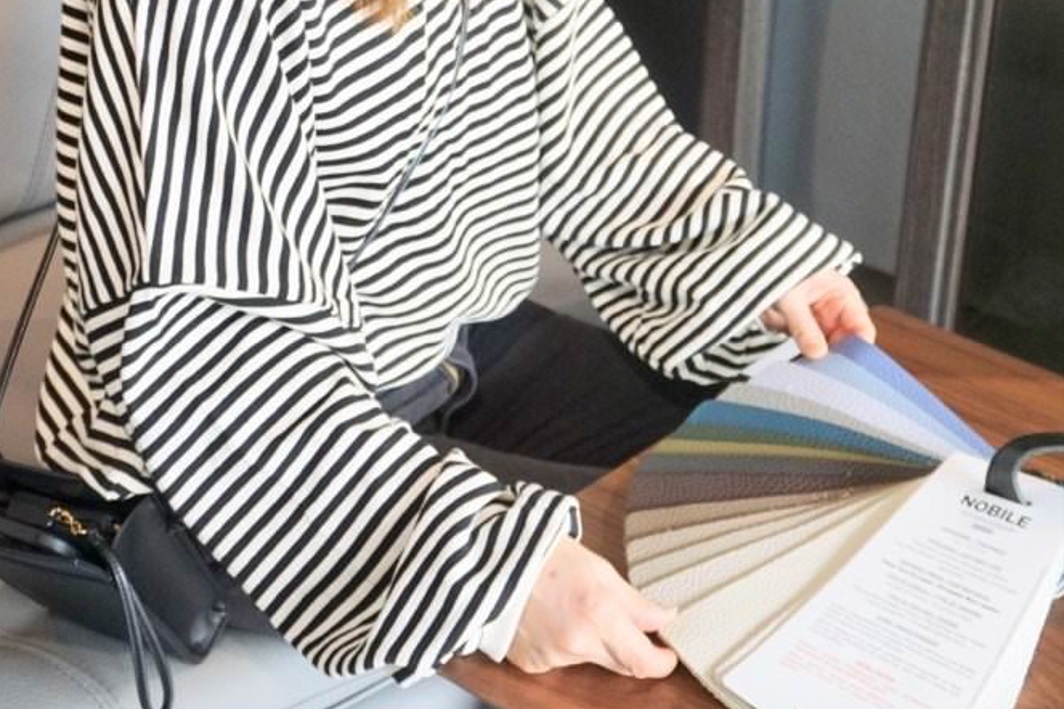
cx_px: 530
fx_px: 2209
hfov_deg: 27.1
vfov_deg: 18.1
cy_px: 170
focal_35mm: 75
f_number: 5
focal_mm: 33
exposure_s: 1/160
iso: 1250
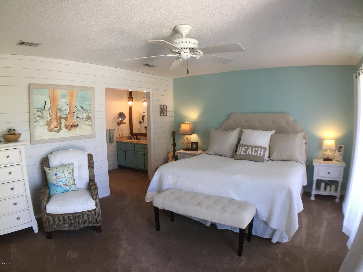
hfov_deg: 61.7
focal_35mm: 29
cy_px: 136
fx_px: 304
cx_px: 182
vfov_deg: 48.2
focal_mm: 4.15
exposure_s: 1/30
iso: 32
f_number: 2.2
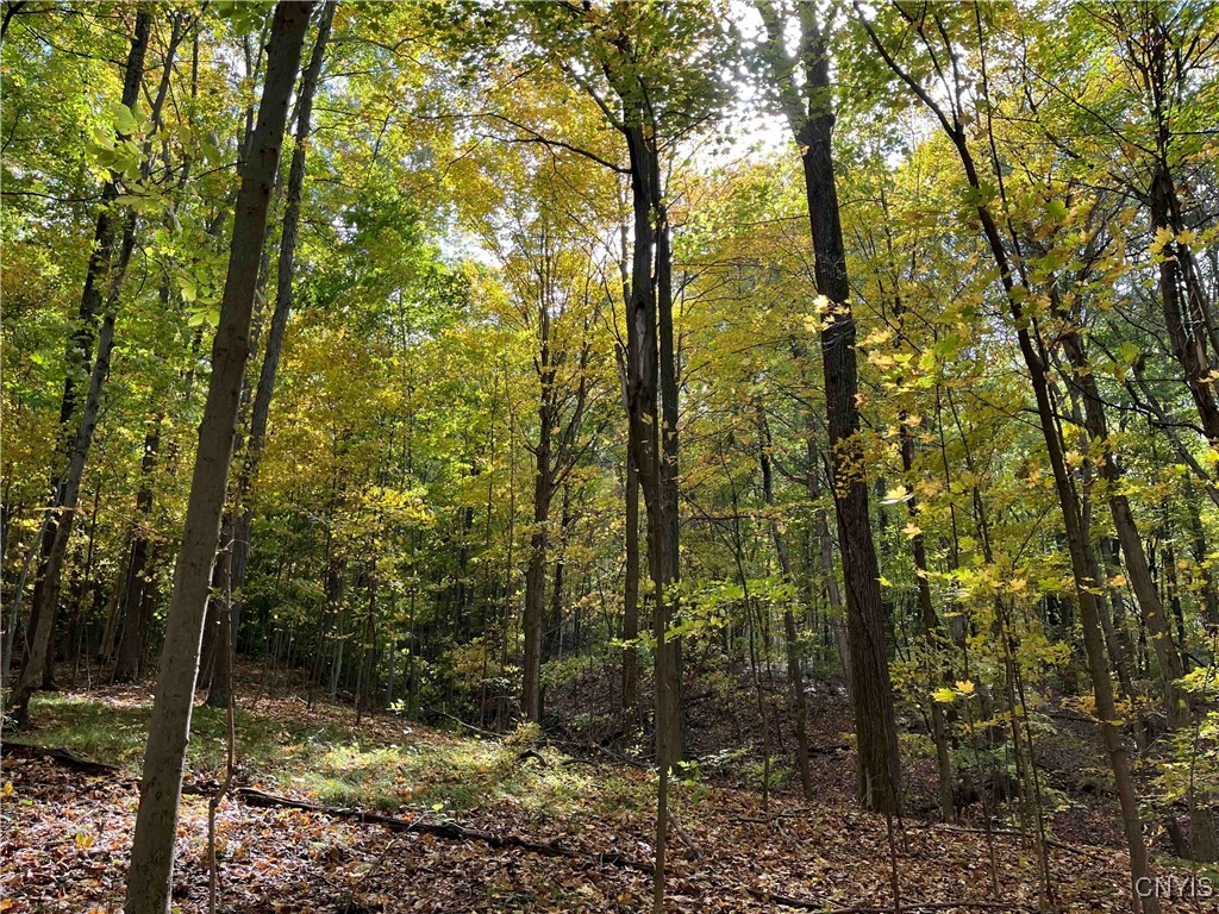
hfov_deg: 67.3
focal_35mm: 26
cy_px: 457
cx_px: 610
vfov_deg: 53.1
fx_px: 916
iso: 40
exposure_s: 1/198
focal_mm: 5.1
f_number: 1.6
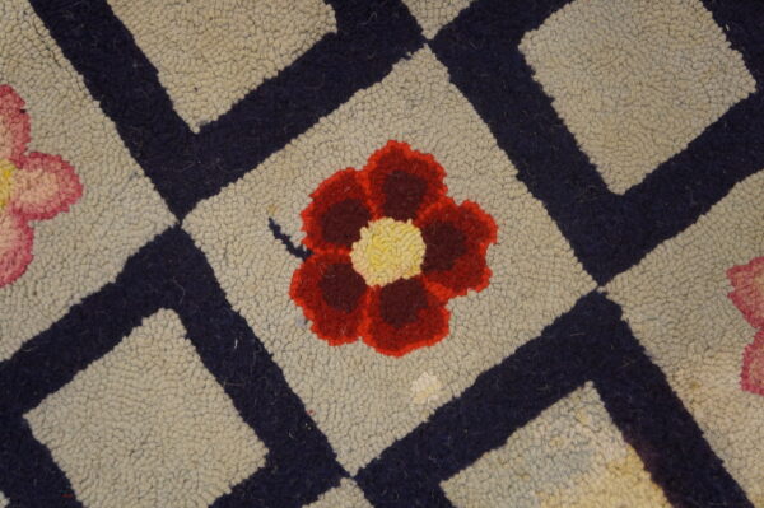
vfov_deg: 39.9
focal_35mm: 33
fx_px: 700
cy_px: 254
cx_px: 382
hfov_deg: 57.3
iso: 1250
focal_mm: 22
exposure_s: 1/60
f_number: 4
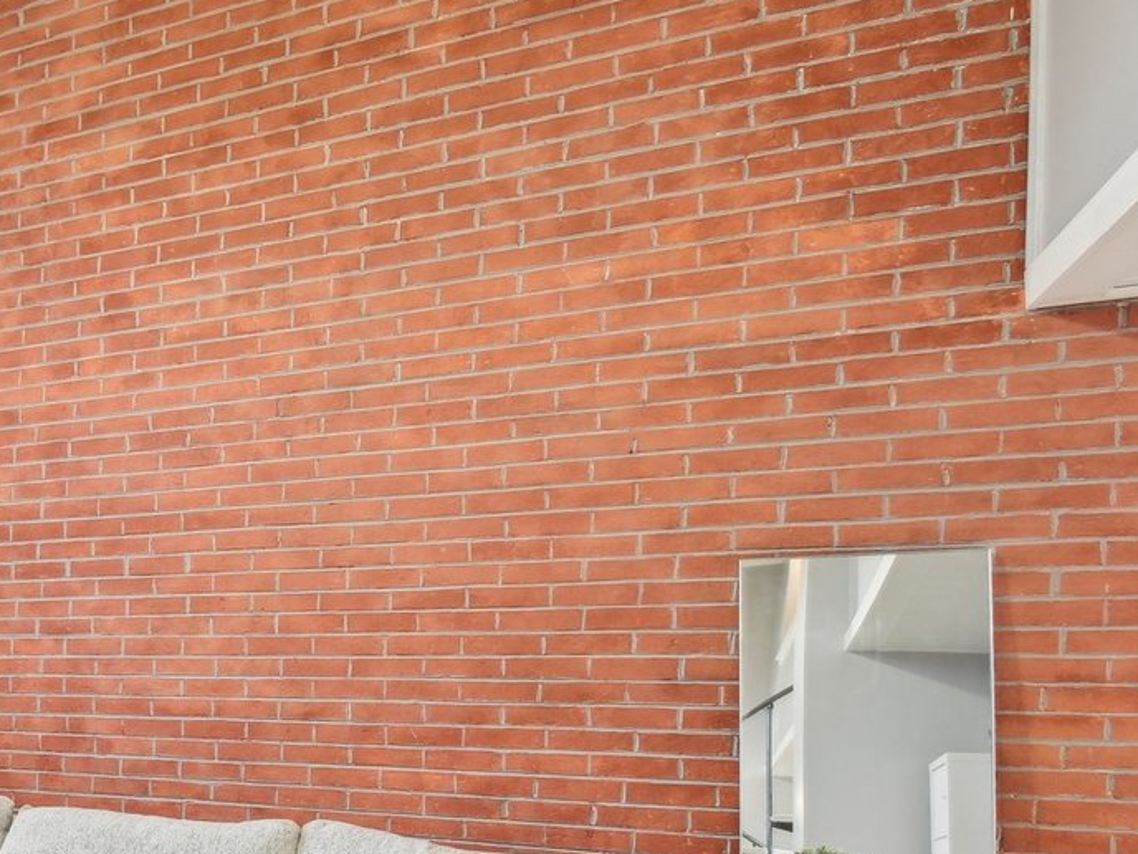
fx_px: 1118
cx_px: -72
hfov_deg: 43.6
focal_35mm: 34
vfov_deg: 40.5
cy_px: 647
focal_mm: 10
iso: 400
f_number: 7.1
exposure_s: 1/5
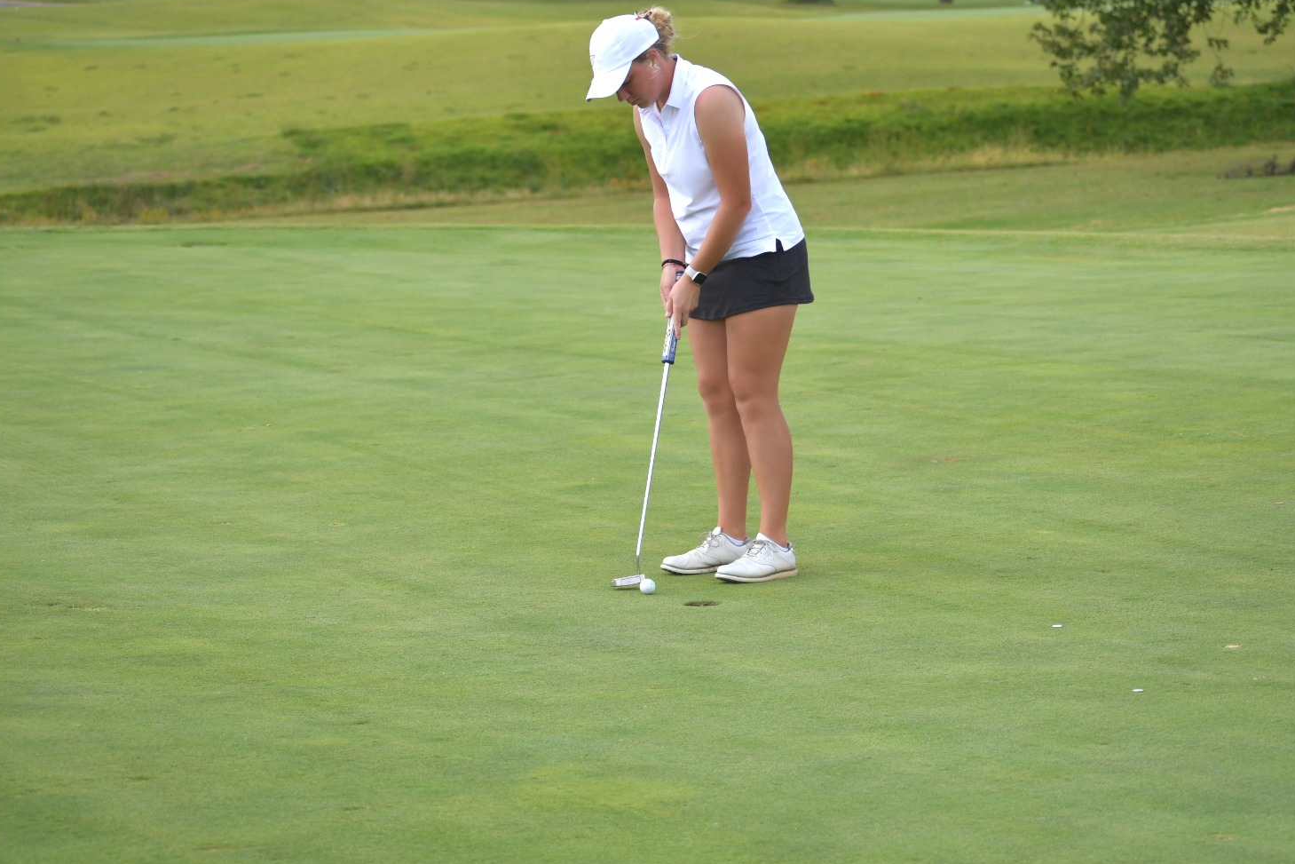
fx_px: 5072
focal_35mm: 141
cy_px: 401
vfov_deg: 9.7
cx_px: 712
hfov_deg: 14.5
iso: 110
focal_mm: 85
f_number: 4.8
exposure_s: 1/500
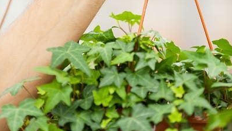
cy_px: -5
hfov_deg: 8.5
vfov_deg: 4.8
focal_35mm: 254
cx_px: 116
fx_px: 1563
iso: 200
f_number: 3.2
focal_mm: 160
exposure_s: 1/250
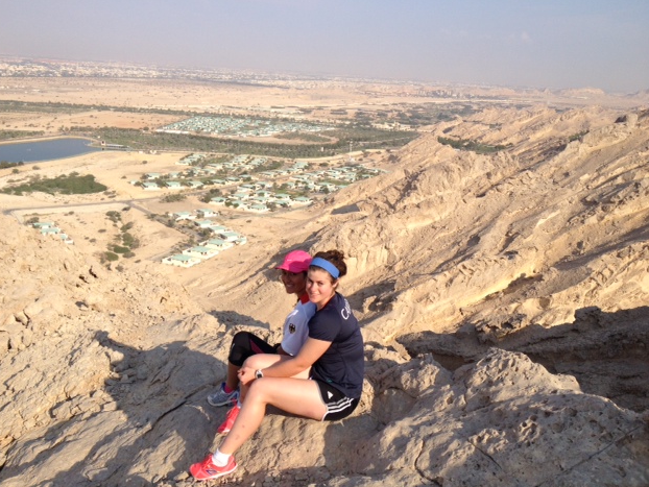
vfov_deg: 39.7
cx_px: 318
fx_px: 675
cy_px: 244
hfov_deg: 51.3
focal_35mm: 36
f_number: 2.4
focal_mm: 4.28
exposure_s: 1/1842
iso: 50
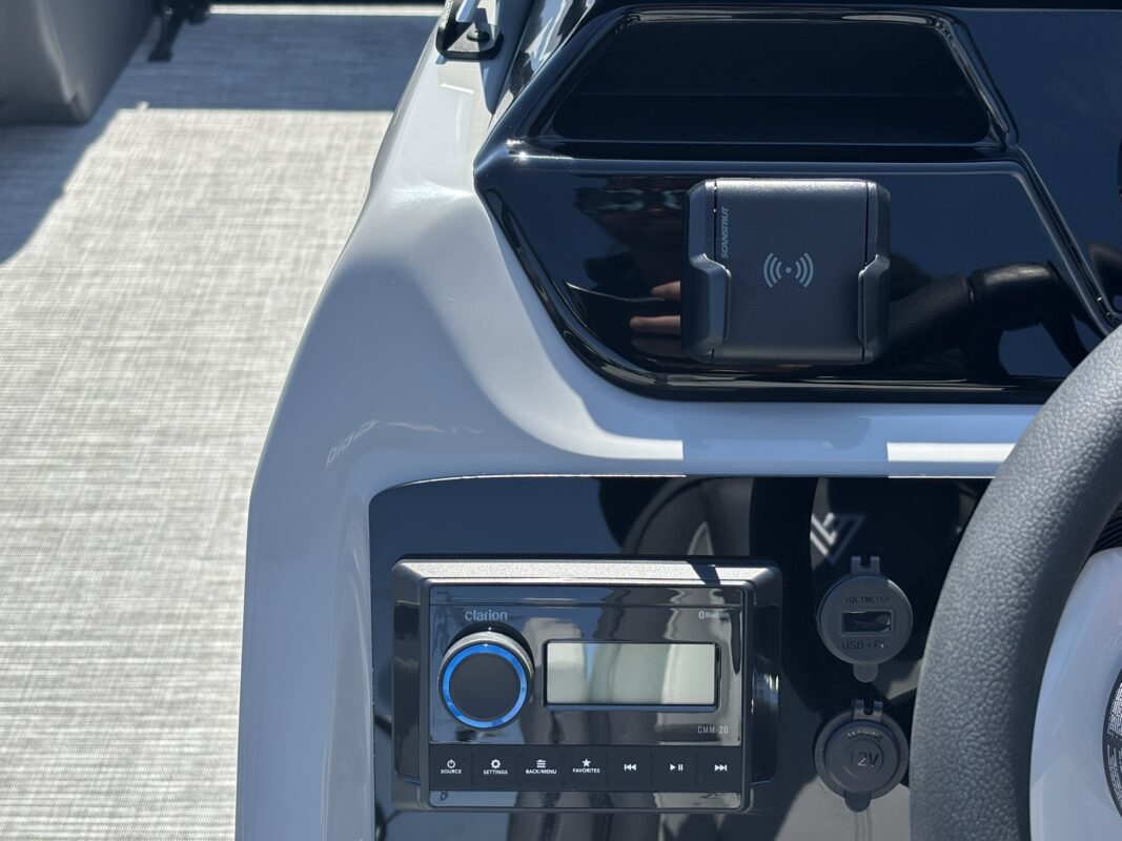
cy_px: 420
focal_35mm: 52
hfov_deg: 36.8
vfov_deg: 28.0
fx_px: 1685
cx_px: 561
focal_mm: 5.96
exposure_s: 1/1724
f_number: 1.6
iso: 32
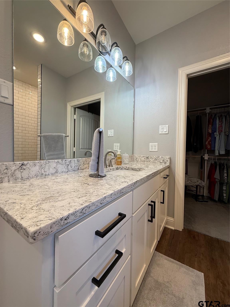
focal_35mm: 14
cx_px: 115
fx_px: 124
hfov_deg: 85.7
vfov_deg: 102.1
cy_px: 154
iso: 100
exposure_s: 1/120
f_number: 2.2
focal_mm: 2.22
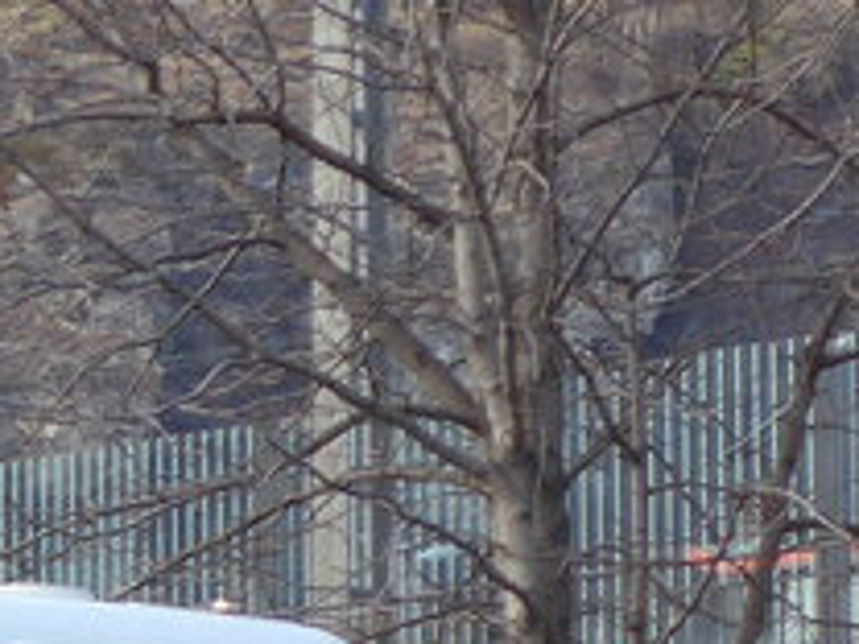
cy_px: 1098
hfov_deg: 7.6
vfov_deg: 6.2
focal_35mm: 237
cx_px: -1400
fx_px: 5881
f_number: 2.8
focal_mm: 8.4
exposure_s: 1/125
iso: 80
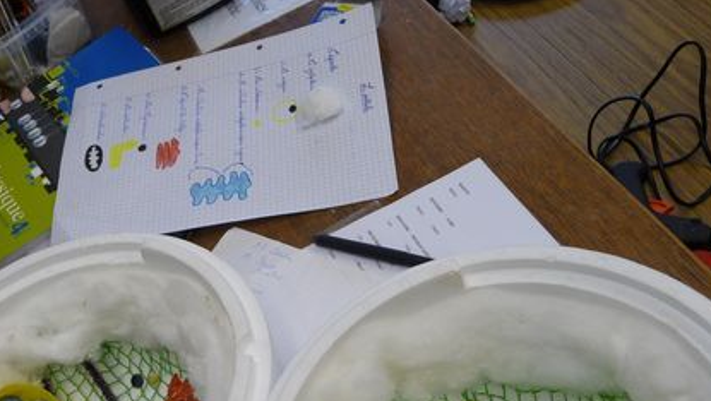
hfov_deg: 43.4
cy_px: 353
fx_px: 887
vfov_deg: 24.8
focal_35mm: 47
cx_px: 269
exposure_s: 1/30
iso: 125
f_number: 3.3
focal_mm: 4.7
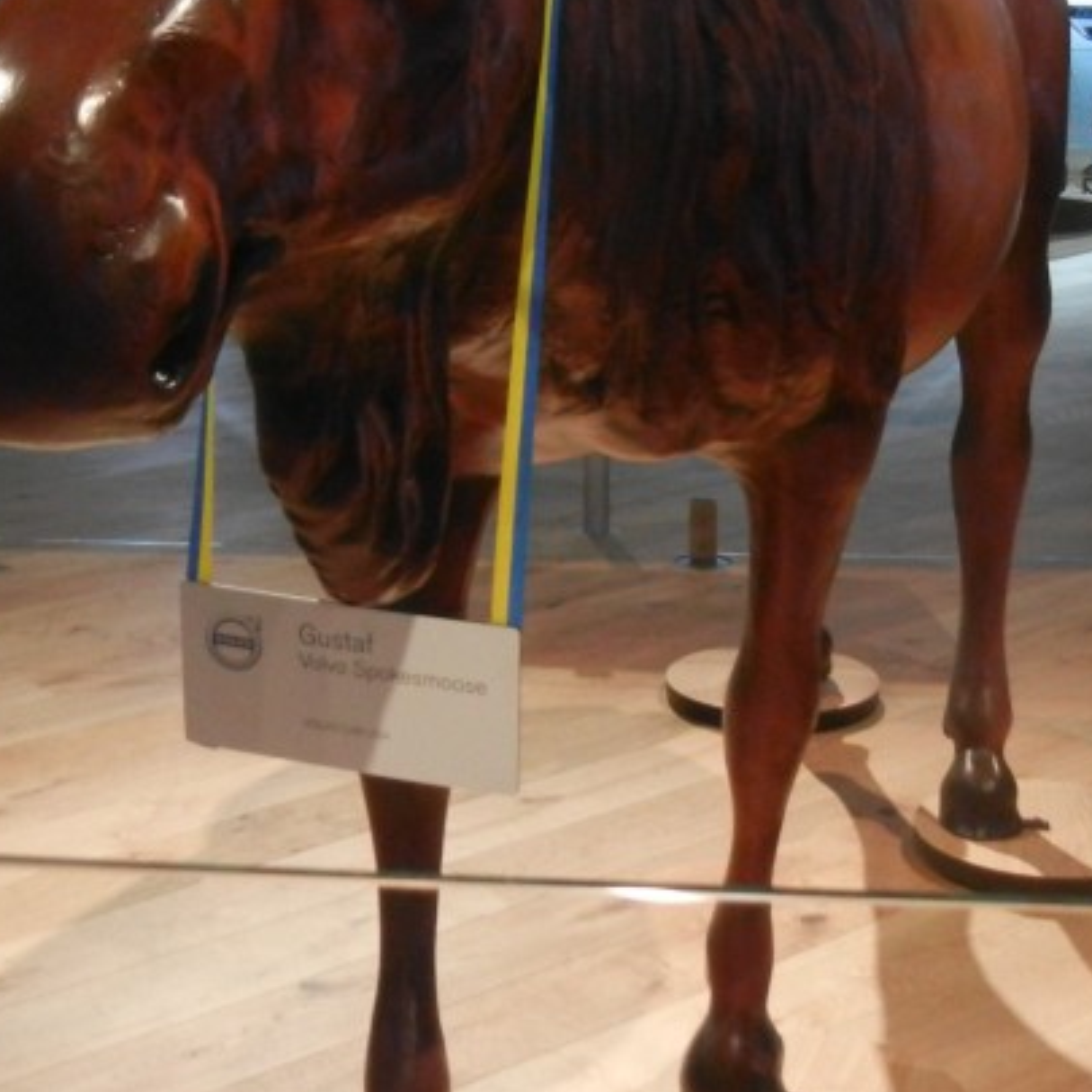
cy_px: 329
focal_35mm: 67
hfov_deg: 25.7
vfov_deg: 25.5
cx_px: 437
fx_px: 2391
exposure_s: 1/150
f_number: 3.5
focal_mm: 5.4
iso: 640
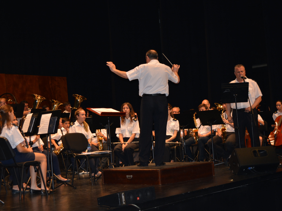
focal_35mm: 66
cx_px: 142
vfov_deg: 22.3
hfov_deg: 29.4
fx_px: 538
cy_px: 108
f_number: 4.8
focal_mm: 38
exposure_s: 1/60
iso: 400
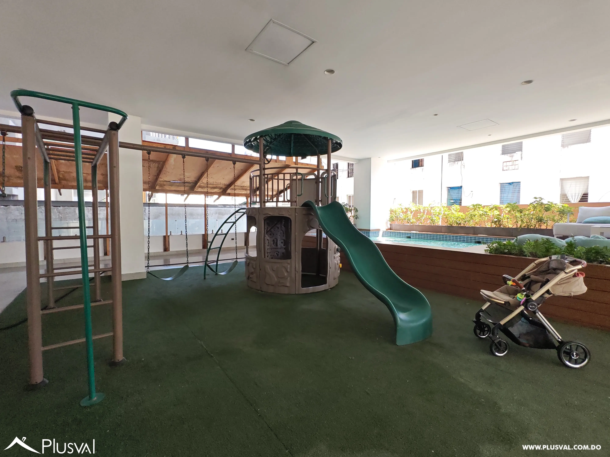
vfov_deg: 78.1
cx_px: 305
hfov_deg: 94.5
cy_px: 228
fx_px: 282
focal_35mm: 16
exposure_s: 1/100
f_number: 2.2
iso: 64
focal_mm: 1.96
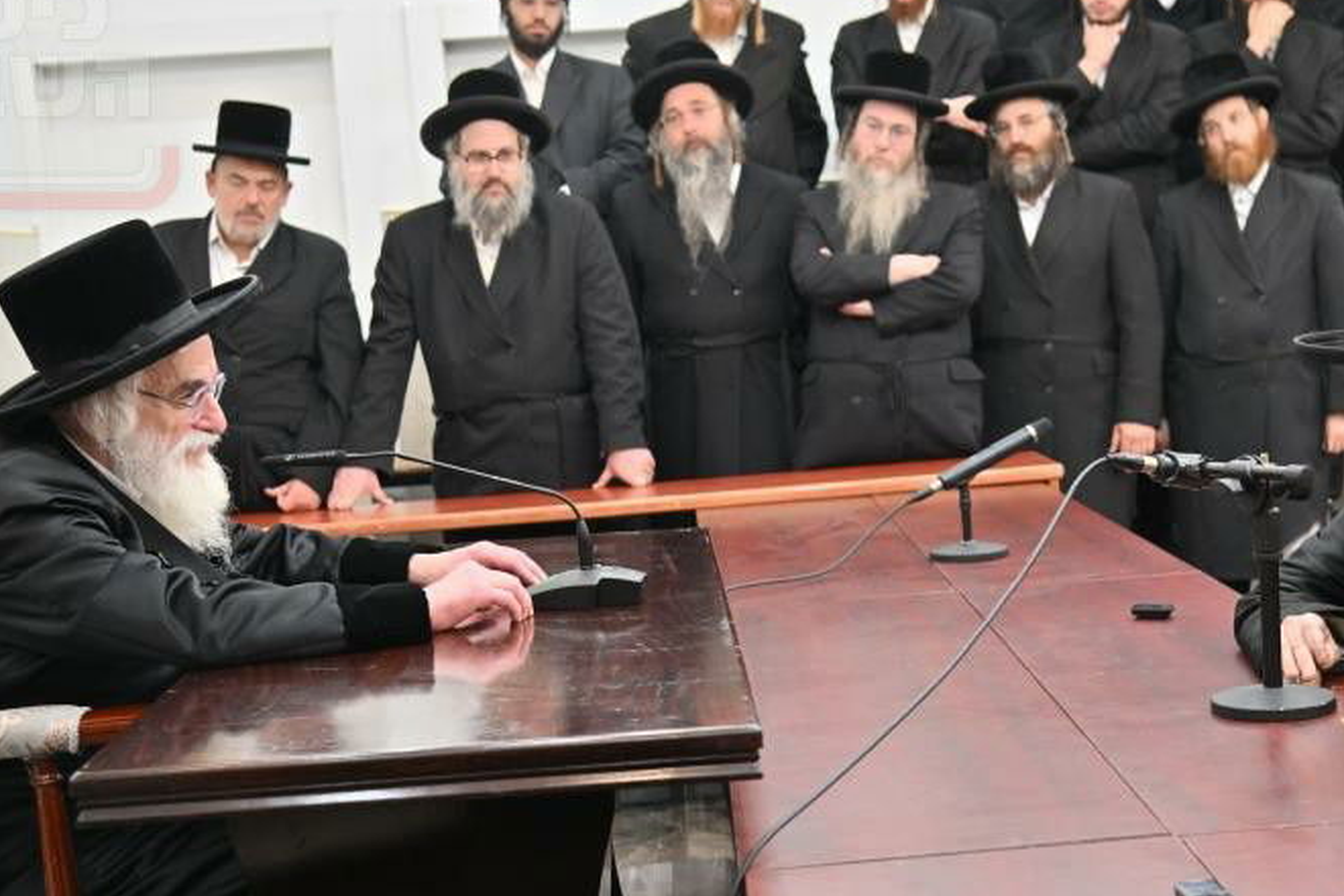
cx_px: 827
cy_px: 502
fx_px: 2202
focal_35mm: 59
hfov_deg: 33.8
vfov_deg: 23.0
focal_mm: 38
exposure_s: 1/125
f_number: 4
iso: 500
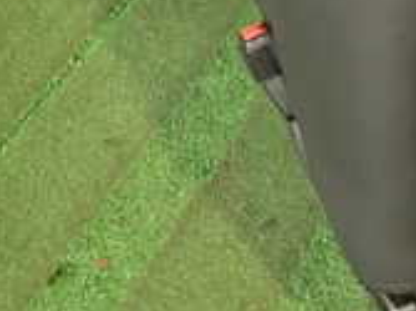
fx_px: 1081
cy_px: -137
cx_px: 615
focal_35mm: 90
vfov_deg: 15.3
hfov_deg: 19.2
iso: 400
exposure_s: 1/30
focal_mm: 4.5
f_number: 2
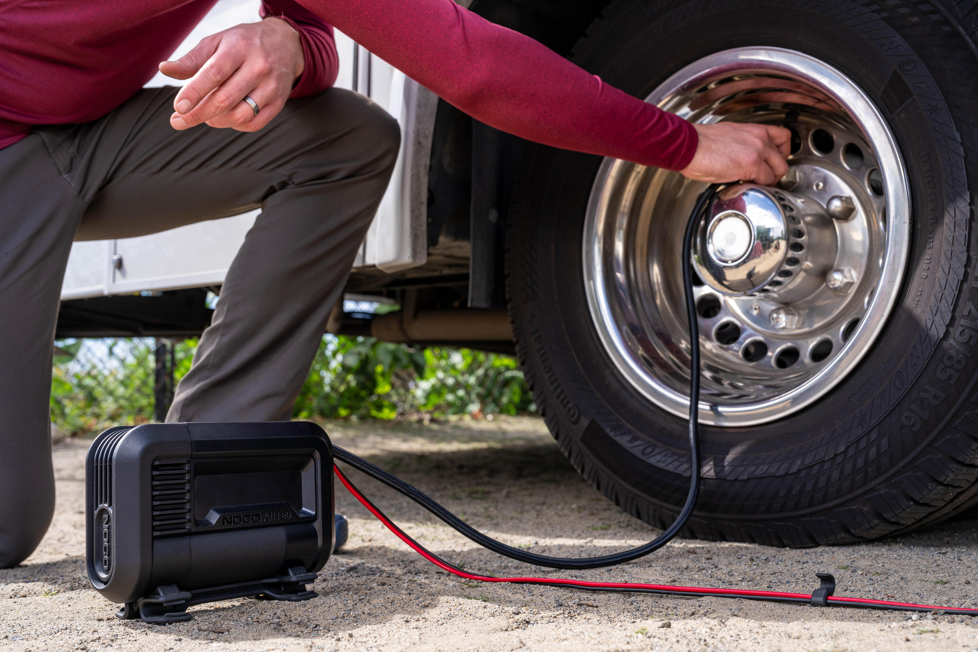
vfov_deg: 34.2
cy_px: 319
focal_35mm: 39
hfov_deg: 49.6
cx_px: 496
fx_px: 1059
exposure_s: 1/200
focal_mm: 38
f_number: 6.3
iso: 125
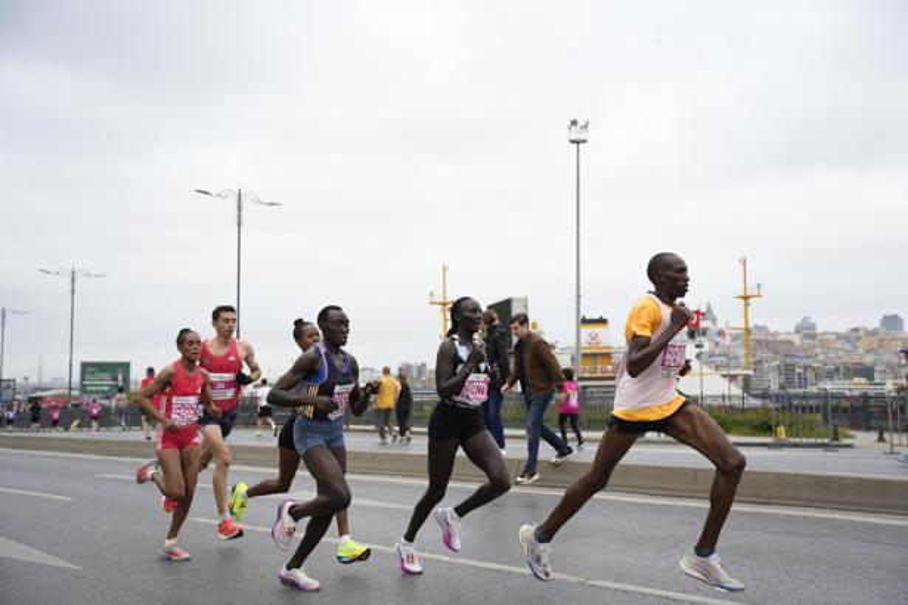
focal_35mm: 37
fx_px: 933
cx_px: 454
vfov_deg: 35.9
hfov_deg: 51.9
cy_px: 302
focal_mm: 37
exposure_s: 1/800
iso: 100
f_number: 3.2
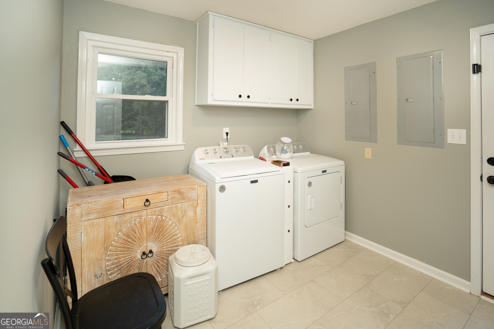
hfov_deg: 96.7
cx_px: 247
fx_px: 220
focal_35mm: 16
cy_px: 164
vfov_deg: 73.7
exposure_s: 1/60
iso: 500
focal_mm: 16
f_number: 4
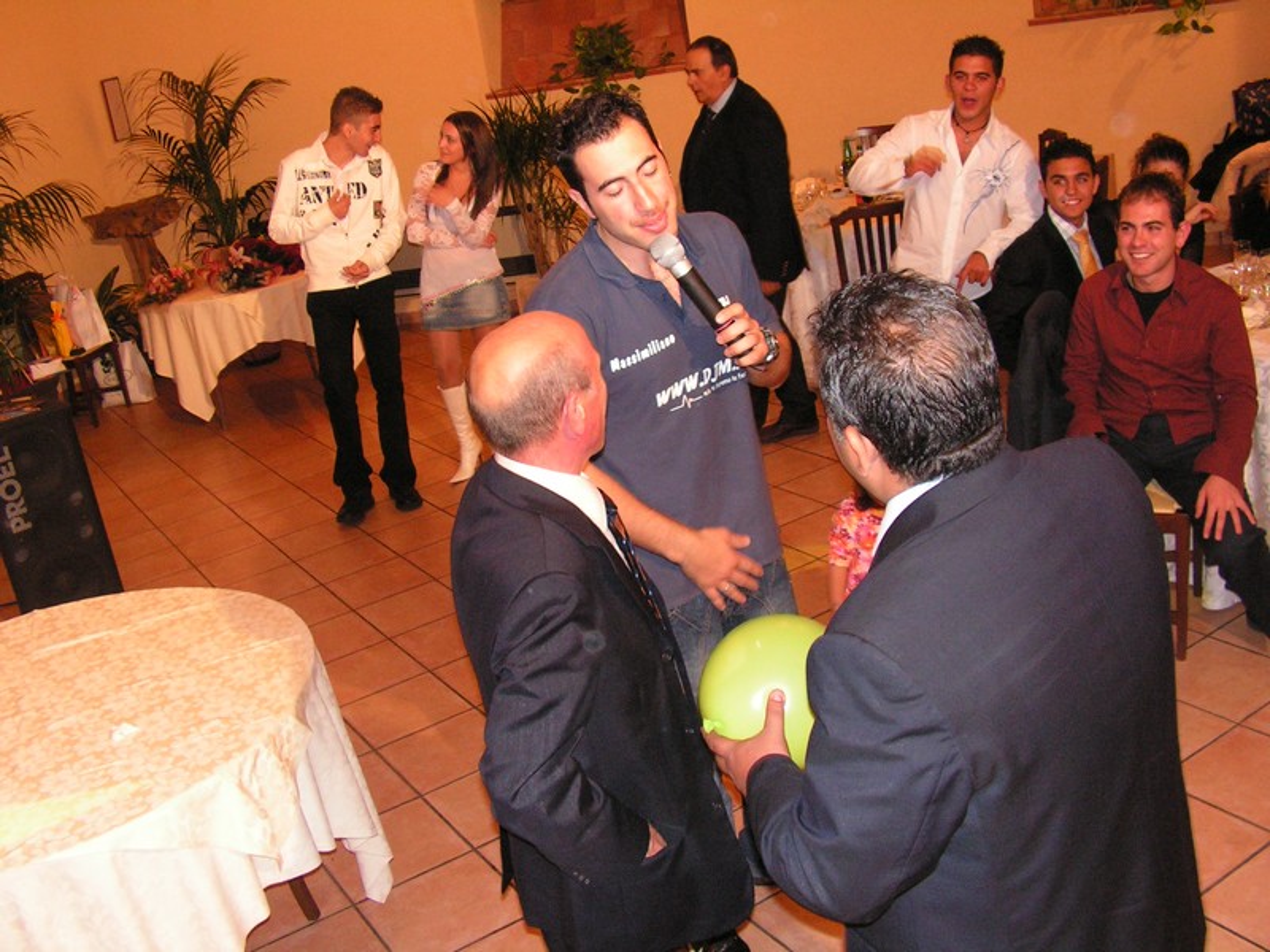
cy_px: 476
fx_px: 1321
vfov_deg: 39.7
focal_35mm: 36
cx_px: 635
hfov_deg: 51.4
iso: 200
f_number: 3.2
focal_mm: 6
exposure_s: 1/40
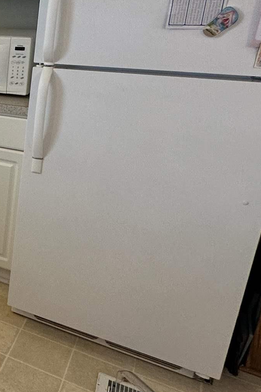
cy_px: 132
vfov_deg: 43.9
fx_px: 478
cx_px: -190
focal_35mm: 44
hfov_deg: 21.7
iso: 125
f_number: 2.2
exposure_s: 1/120
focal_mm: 2.22
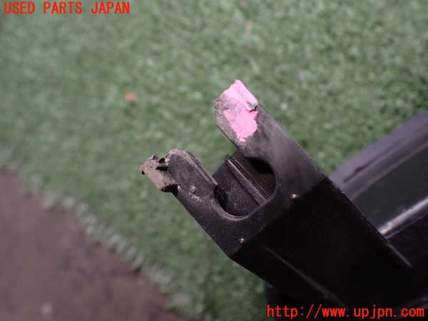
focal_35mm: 30
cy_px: 160
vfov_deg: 46.8
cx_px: 214
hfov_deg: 60.0
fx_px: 371
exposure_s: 1/125
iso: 160
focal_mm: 5.4
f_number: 2.3
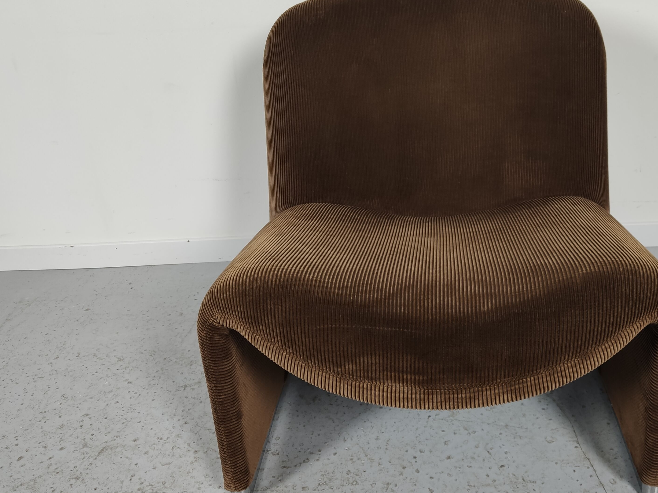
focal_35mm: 37
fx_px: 703
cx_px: 407
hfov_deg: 49.7
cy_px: 233
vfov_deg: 38.7
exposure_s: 1/100
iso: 179
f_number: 1.75
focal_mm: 4.75
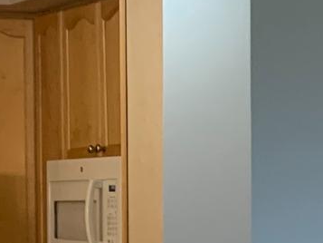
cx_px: 918
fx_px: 1391
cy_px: 315
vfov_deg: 9.8
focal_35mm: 149
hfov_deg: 10.3
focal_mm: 4.25
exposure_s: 1/60
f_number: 1.8
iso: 100
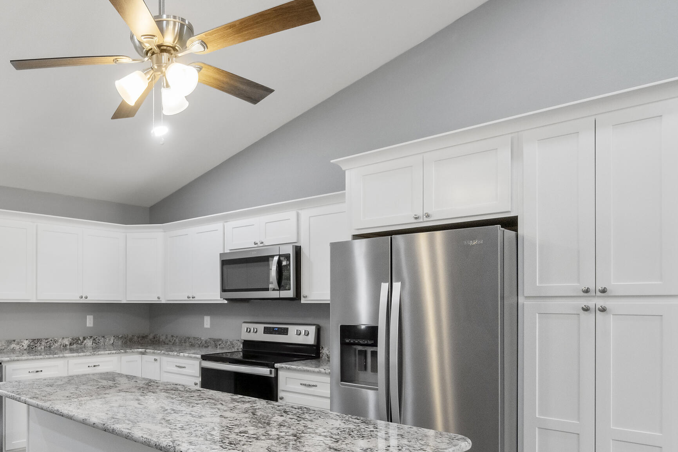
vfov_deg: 48.8
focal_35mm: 26
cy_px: 298
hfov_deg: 62.7
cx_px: 124
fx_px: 490
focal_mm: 10
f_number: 8
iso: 320
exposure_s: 1/25
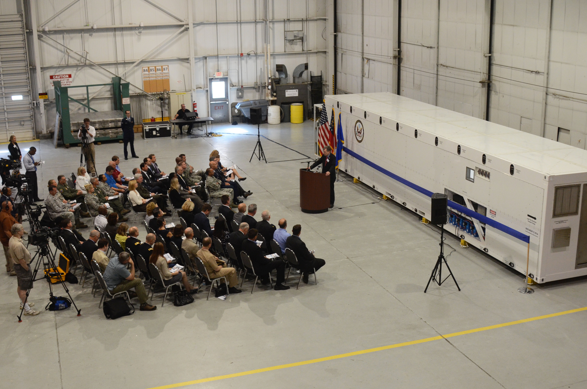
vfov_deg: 30.4
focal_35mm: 44
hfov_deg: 44.6
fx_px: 716
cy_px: 195
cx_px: 307
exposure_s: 1/100
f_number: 5.6
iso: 1250
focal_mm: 28
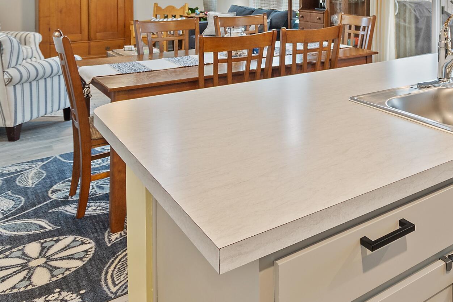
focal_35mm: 36
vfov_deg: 33.4
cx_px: 410
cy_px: -6
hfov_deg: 47.6
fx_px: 453
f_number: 4.5
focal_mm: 10
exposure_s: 1/3
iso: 100
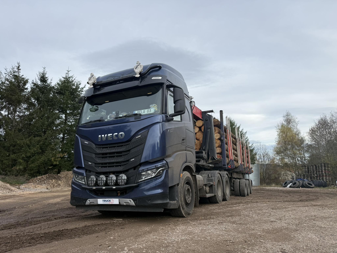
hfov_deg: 71.6
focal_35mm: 24
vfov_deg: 56.8
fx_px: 234
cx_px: 168
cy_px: 126
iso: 80
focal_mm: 6.76
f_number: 1.78
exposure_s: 1/2110
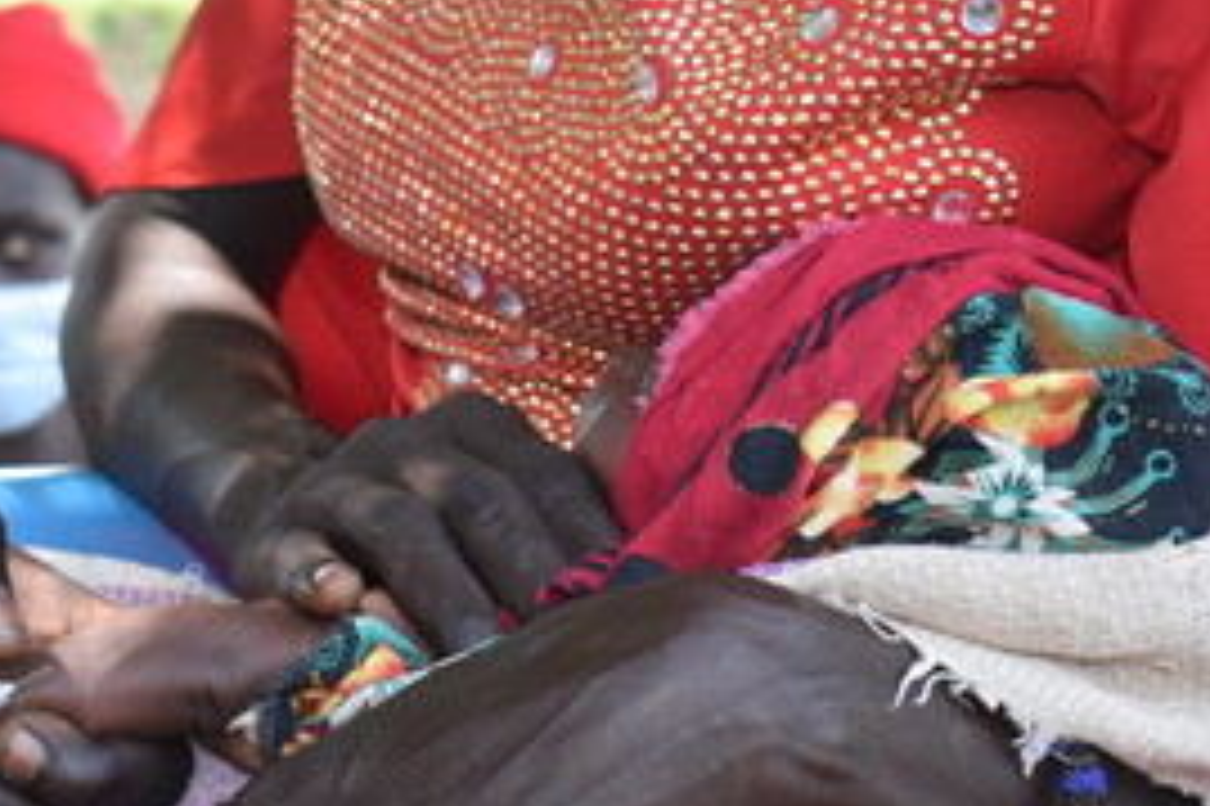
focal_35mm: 100
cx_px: 247
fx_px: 3359
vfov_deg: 13.7
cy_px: 466
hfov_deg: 20.2
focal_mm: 32
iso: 500
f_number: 5
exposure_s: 1/200
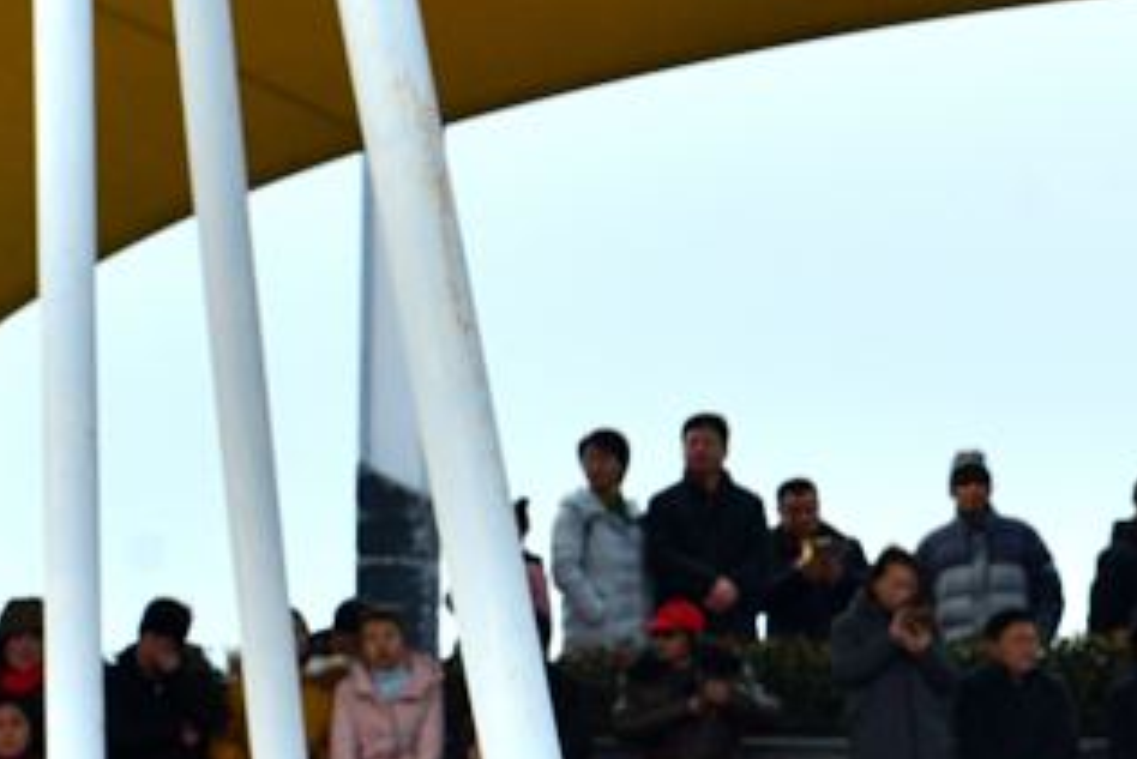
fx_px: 9605
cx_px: 1896
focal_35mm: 304
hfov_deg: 6.6
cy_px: 912
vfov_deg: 4.5
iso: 320
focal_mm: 80
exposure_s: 1/640
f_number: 7.1
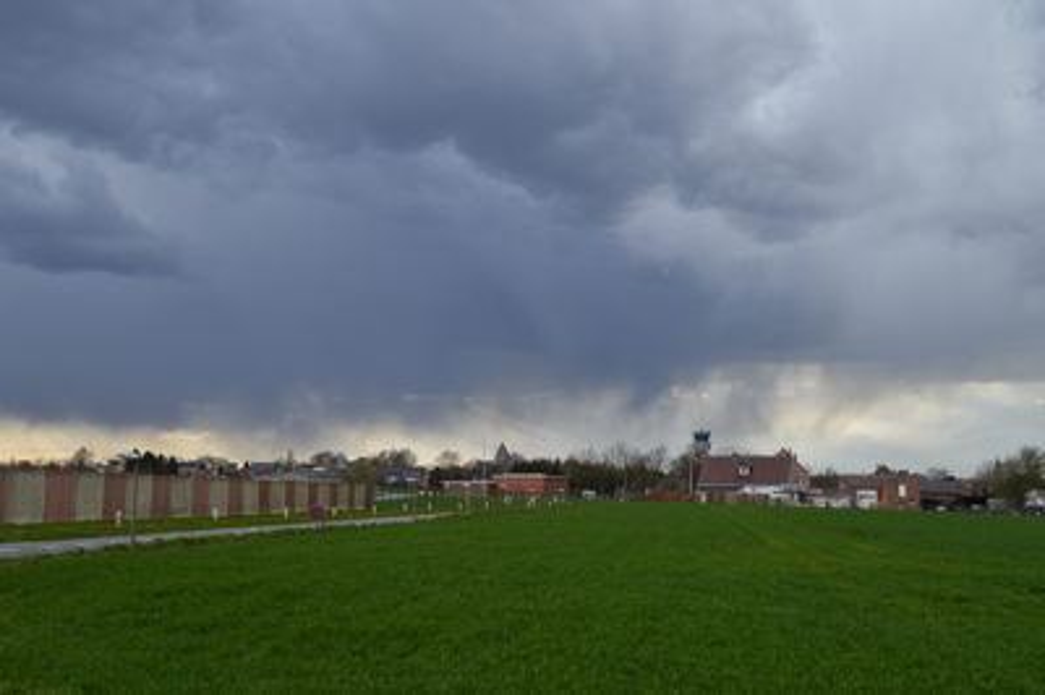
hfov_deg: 46.4
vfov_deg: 31.8
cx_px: 522
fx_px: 1218
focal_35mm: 42
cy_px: 348
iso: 125
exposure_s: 1/125
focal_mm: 28
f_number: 5.6
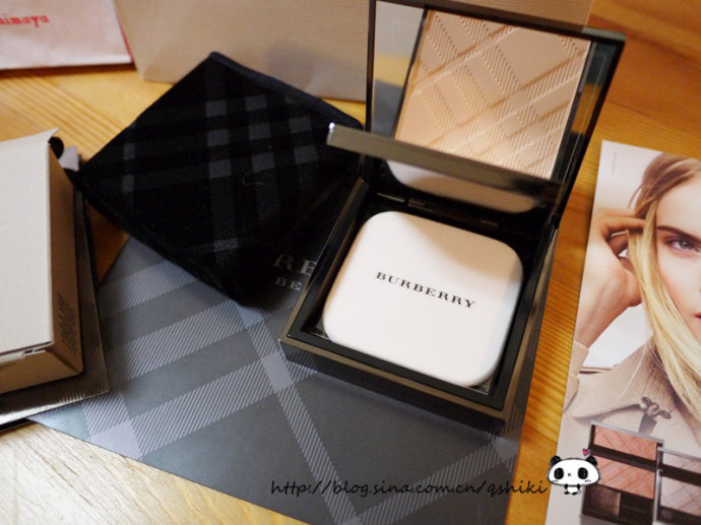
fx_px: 567
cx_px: 350
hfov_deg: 63.5
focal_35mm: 28
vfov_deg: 49.7
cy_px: 262
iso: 800
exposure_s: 1/100
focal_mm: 14
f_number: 2.5
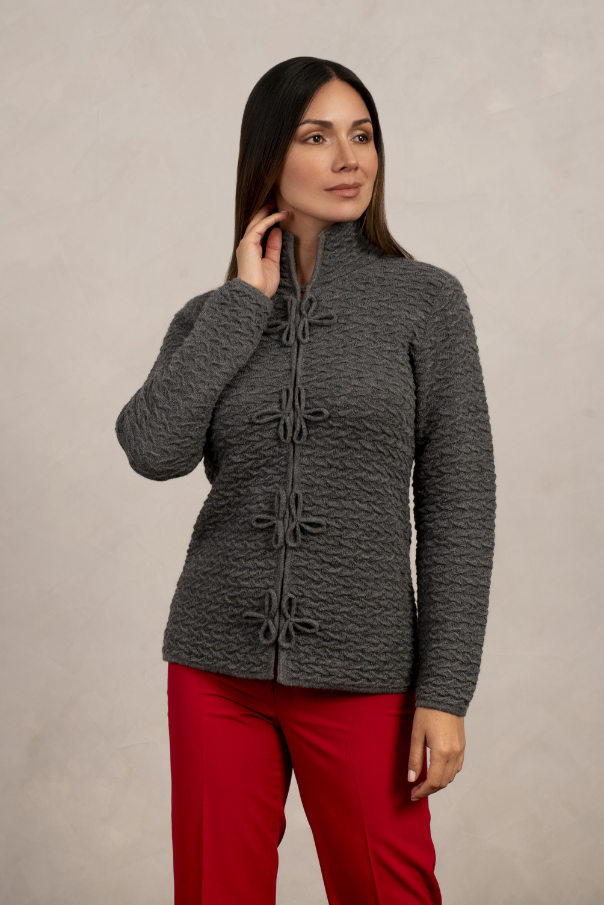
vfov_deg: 39.6
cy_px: 452
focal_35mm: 50
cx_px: 302
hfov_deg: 27.0
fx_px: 1257
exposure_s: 1/160
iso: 100
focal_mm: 50
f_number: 11
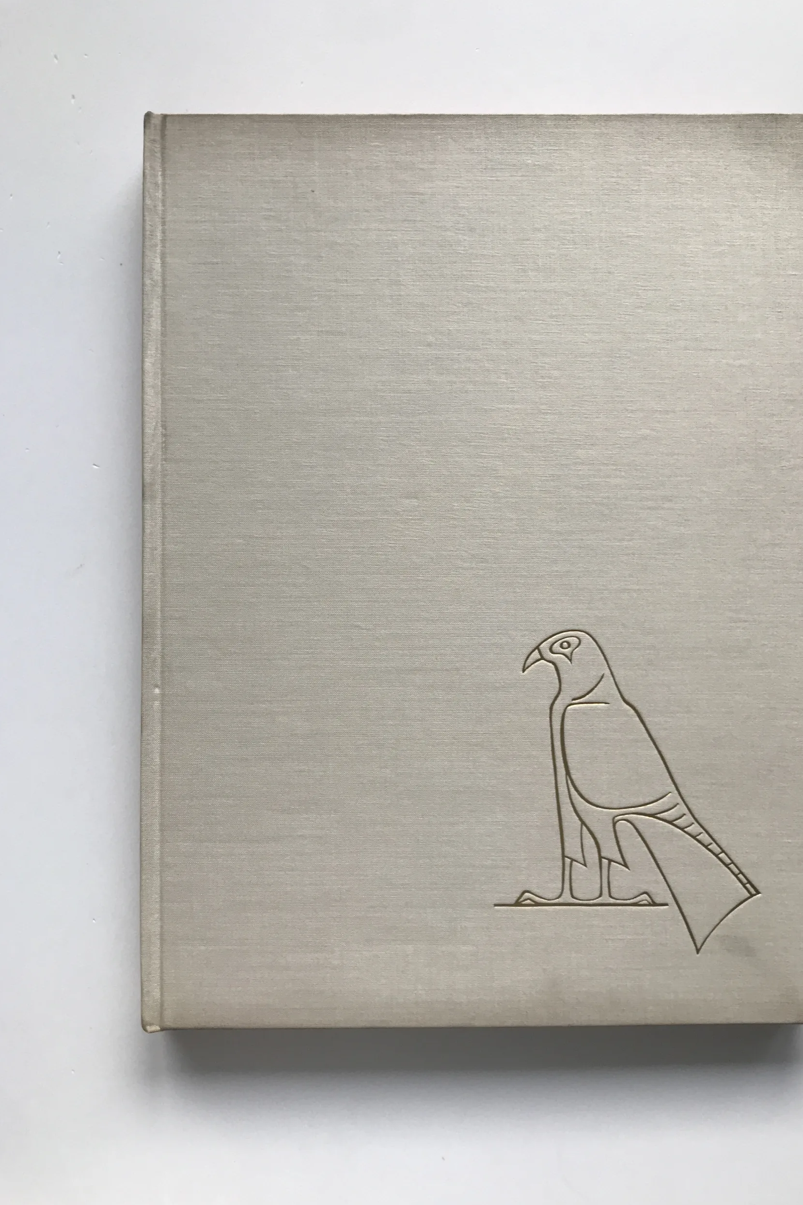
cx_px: 449
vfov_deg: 61.9
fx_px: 1004
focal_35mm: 30
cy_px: 596
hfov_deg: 43.5
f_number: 1.8
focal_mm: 3.99
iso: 40
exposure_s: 1/100
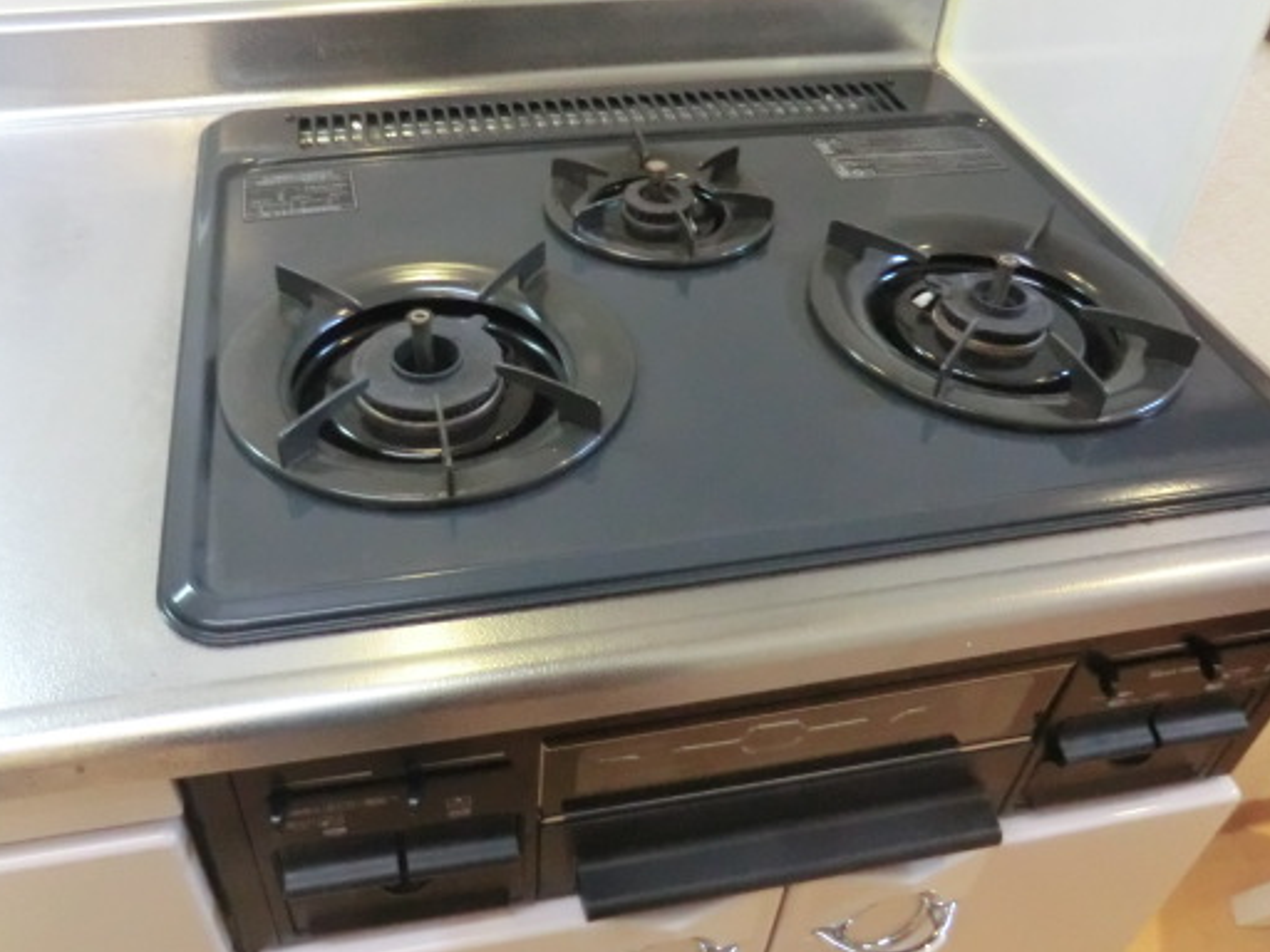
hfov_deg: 59.8
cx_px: 561
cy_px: 439
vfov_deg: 46.8
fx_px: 1101
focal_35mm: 30
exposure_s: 1/50
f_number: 3.2
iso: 800
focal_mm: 4.3
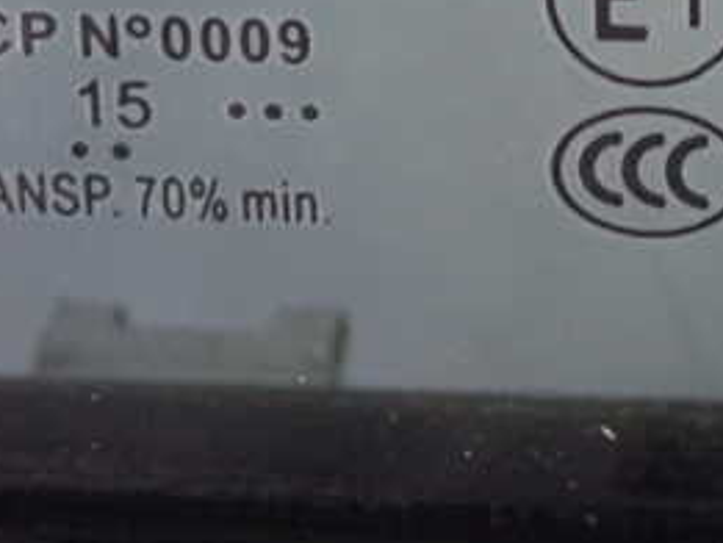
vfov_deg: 8.4
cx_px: 590
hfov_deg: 11.1
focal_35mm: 177
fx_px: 3699
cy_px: 55
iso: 800
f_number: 4.1
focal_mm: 13.65
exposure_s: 1/30
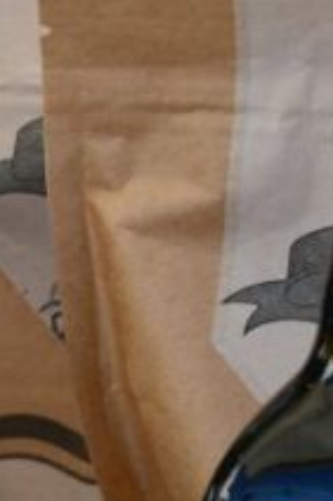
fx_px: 3724
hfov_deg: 4.8
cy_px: 709
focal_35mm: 268
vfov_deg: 7.6
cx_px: -782
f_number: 7.1
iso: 200
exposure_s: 1/250
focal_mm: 30
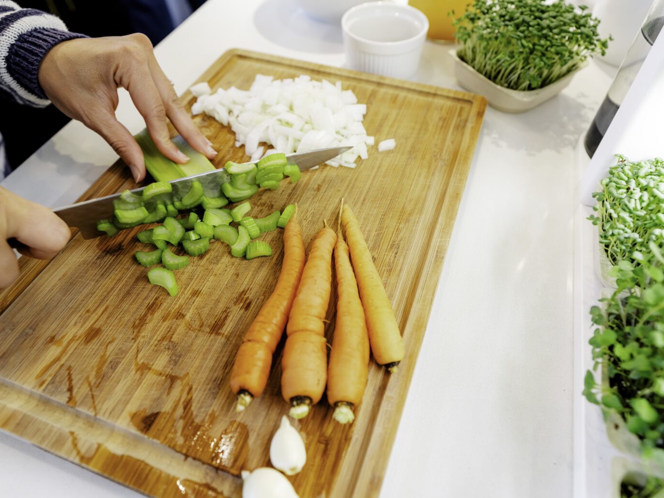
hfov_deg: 69.4
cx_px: 339
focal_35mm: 25
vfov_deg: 54.9
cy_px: 249
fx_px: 480
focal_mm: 23
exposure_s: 1/100
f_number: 3.5
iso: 640
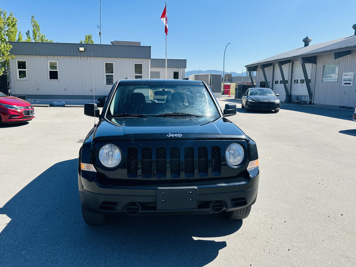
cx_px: 172
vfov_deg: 51.3
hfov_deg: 65.3
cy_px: 127
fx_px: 278
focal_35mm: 27
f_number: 1.78
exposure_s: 1/3356
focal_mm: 6.86
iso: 80
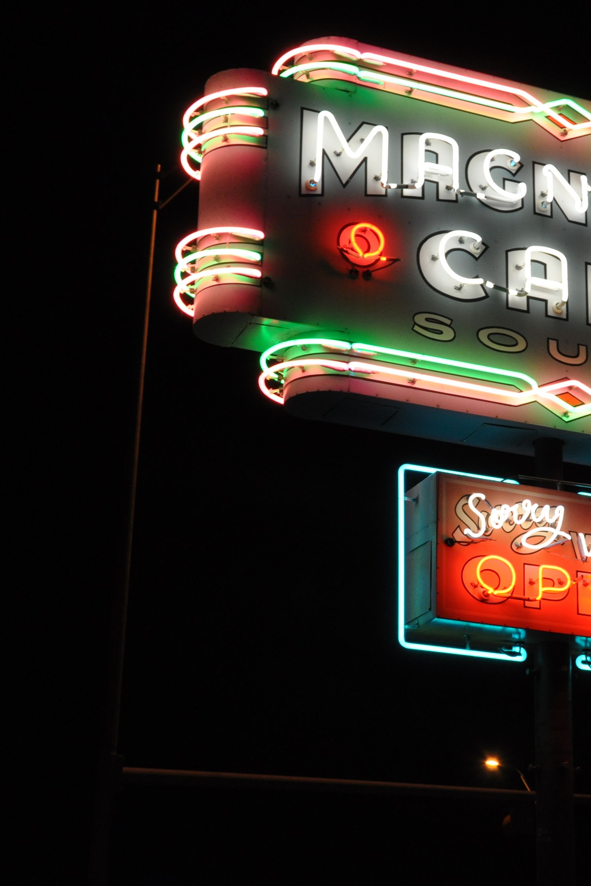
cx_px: 454
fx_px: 1797
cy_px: 443
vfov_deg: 27.7
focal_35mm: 73
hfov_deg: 18.5
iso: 800
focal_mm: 32
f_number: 7.1
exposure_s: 1/30
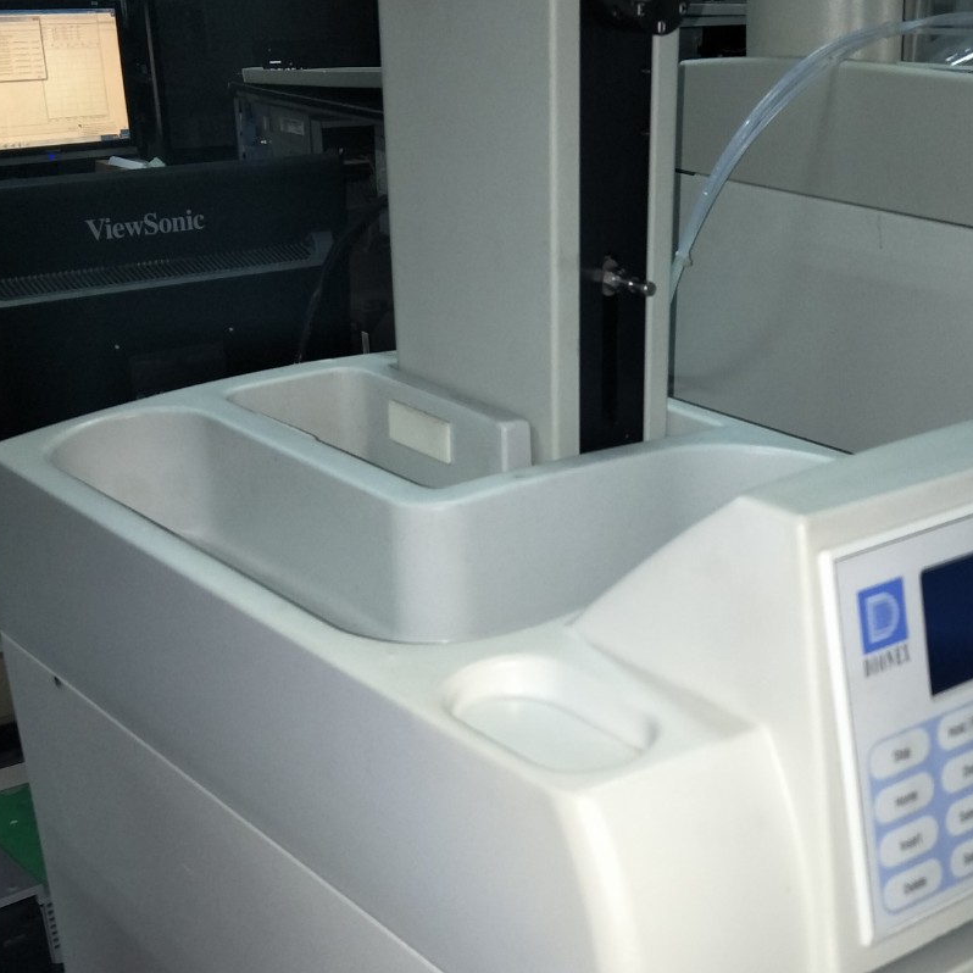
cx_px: 662
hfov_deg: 42.2
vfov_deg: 41.0
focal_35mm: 39
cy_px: 779
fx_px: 1240
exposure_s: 1/33
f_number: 1.7
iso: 140
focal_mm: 3.79
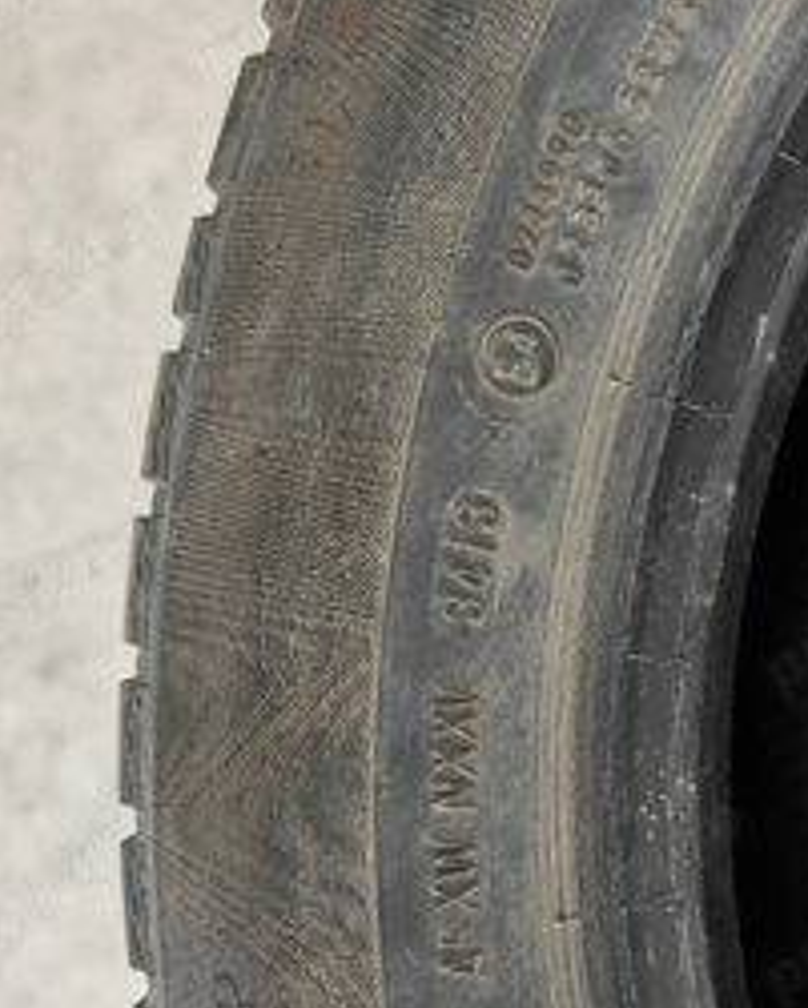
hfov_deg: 35.6
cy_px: 659
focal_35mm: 42
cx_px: 470
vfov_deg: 43.3
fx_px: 1255
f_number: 1.6
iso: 320
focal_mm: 7.62
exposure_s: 1/50
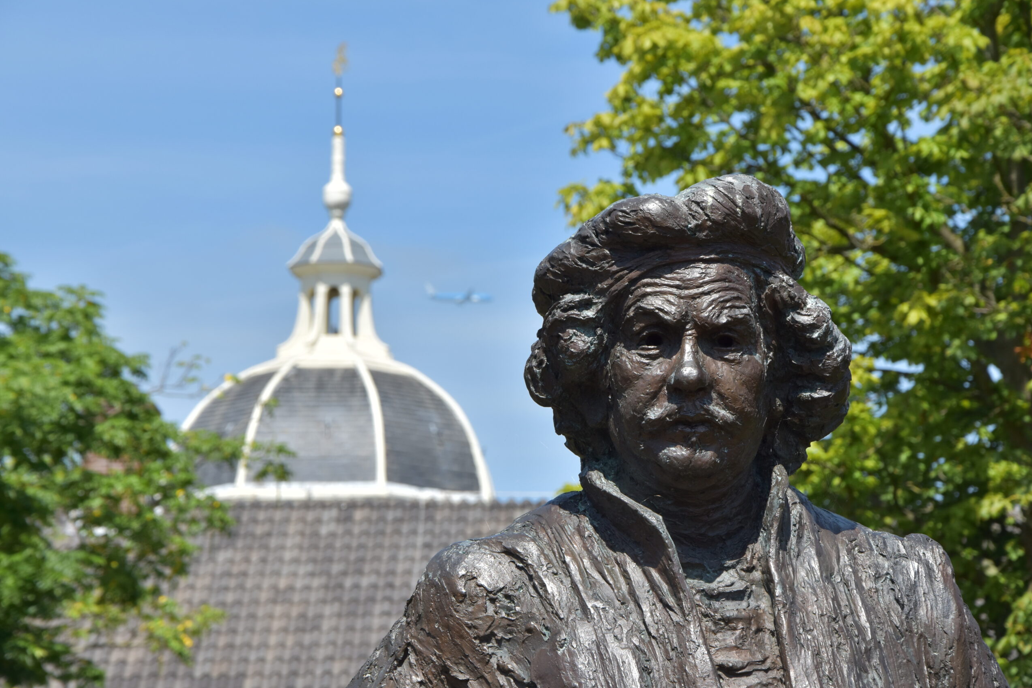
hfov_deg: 14.8
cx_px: 519
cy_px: 342
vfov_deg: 9.9
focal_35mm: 139
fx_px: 3984
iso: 200
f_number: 10
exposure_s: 1/400
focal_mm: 92
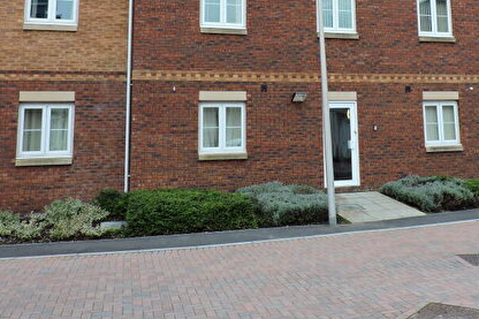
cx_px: 305
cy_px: 36
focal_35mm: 42
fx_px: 559
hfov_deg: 45.9
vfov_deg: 30.6
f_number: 3
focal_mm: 4.3
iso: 100
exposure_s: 1/125
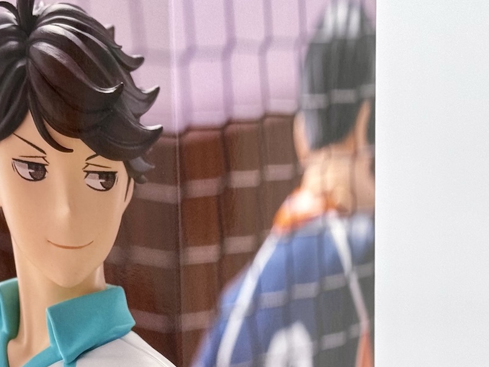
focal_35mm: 114
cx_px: 137
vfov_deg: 12.9
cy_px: 349
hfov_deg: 17.2
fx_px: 1610
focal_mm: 6.76
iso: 50
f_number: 1.78
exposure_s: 1/121
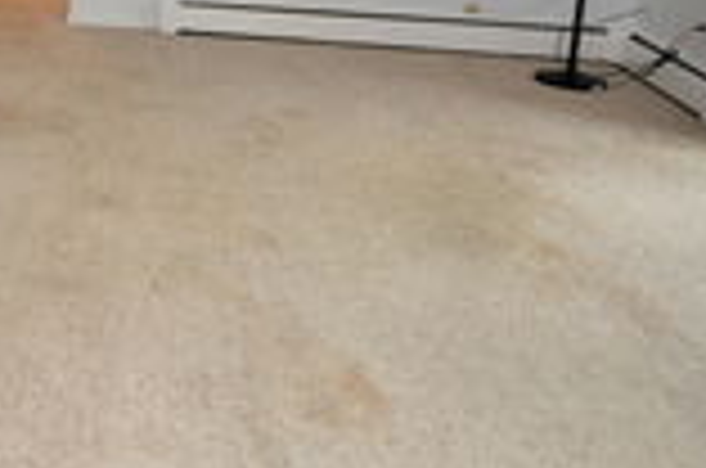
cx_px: -112
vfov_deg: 27.1
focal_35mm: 46
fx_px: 900
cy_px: -25
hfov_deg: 35.2
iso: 400
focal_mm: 10
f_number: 3.5
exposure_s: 1/60
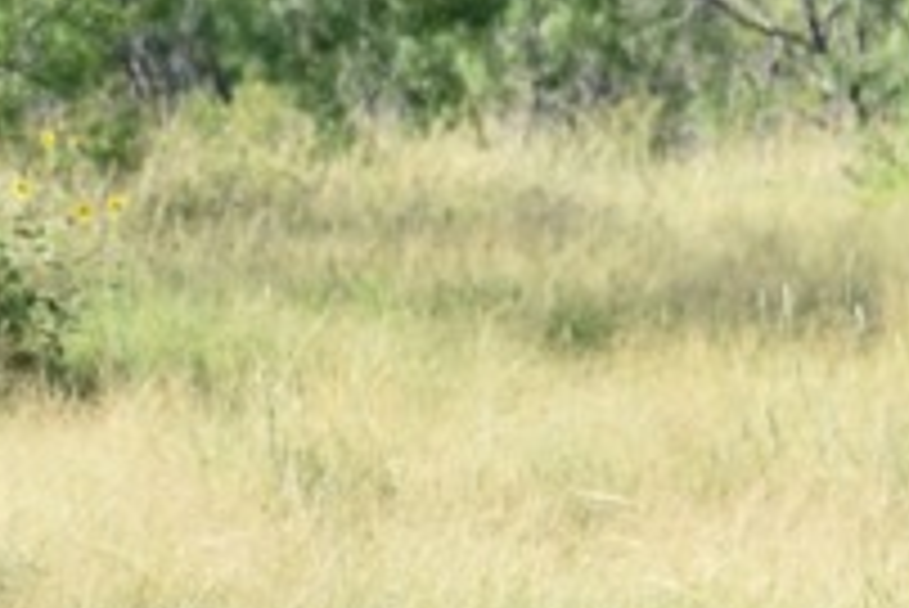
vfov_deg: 2.2
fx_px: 15742
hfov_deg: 3.3
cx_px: 1593
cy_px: 495
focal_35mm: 623
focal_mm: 70
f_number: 8
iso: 200
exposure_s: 1/500
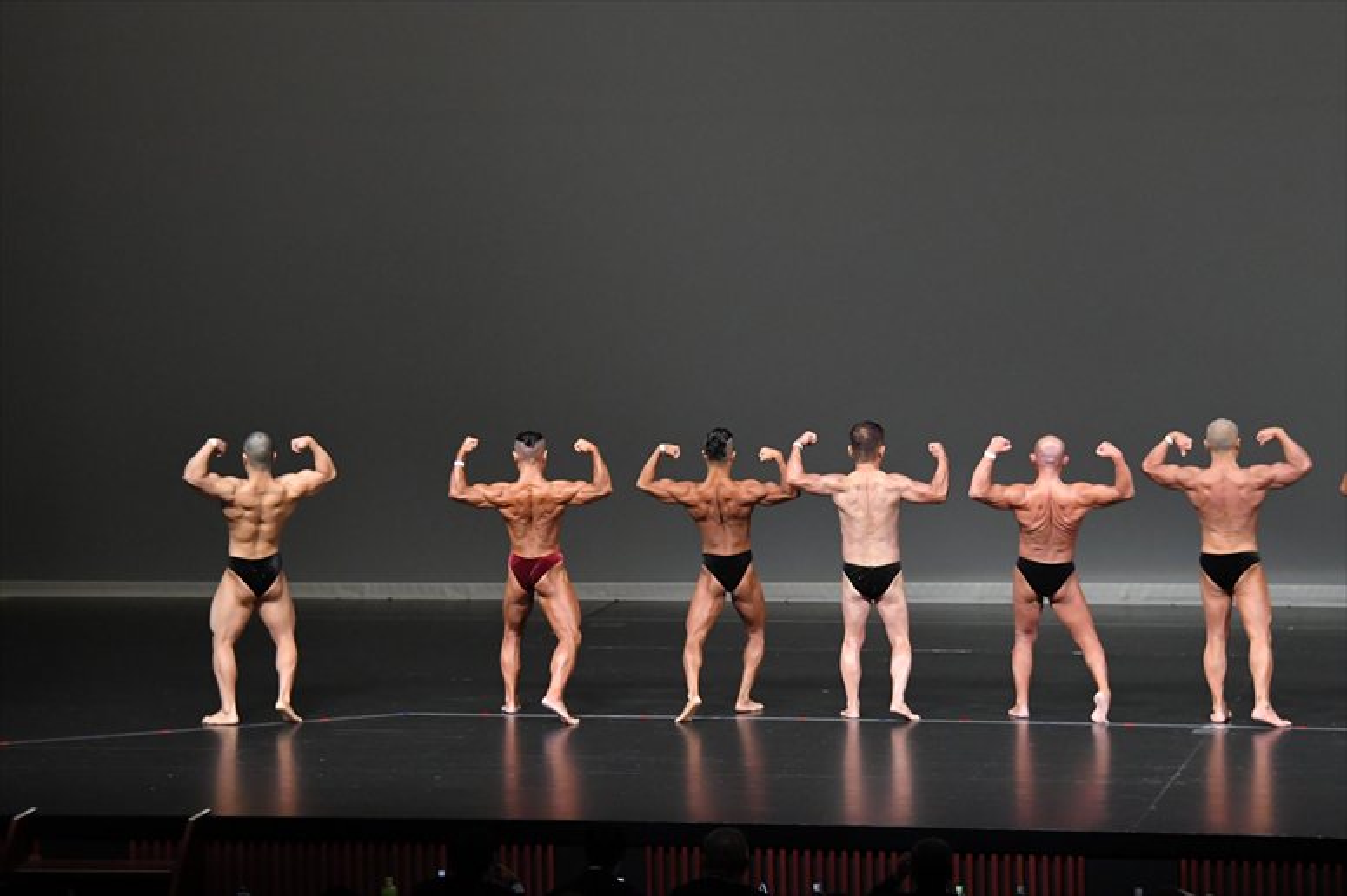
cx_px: 674
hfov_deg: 15.2
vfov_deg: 10.2
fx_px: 5049
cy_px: 448
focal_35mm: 135
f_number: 5.6
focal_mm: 90
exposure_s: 1/400
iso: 4000
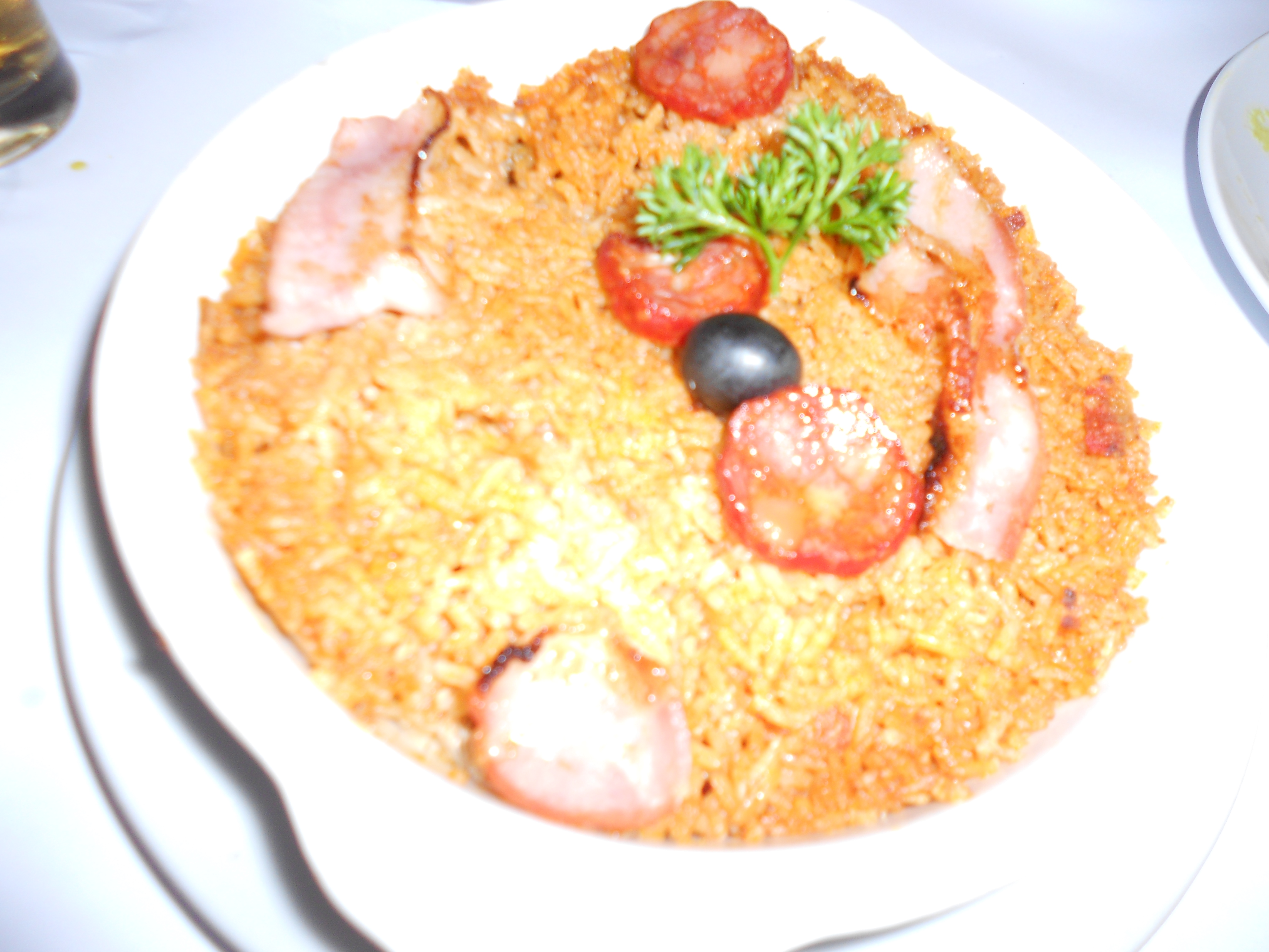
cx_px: 634
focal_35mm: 26
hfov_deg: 67.3
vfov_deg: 53.1
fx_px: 953
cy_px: 476
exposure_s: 1/25
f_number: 3.2
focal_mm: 4.6
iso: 80
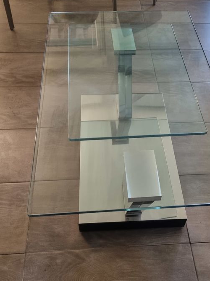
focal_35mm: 39
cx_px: 130
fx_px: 316
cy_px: 161
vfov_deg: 47.7
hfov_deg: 36.6
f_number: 1.8
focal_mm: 5.4
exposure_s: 1/50
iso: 500
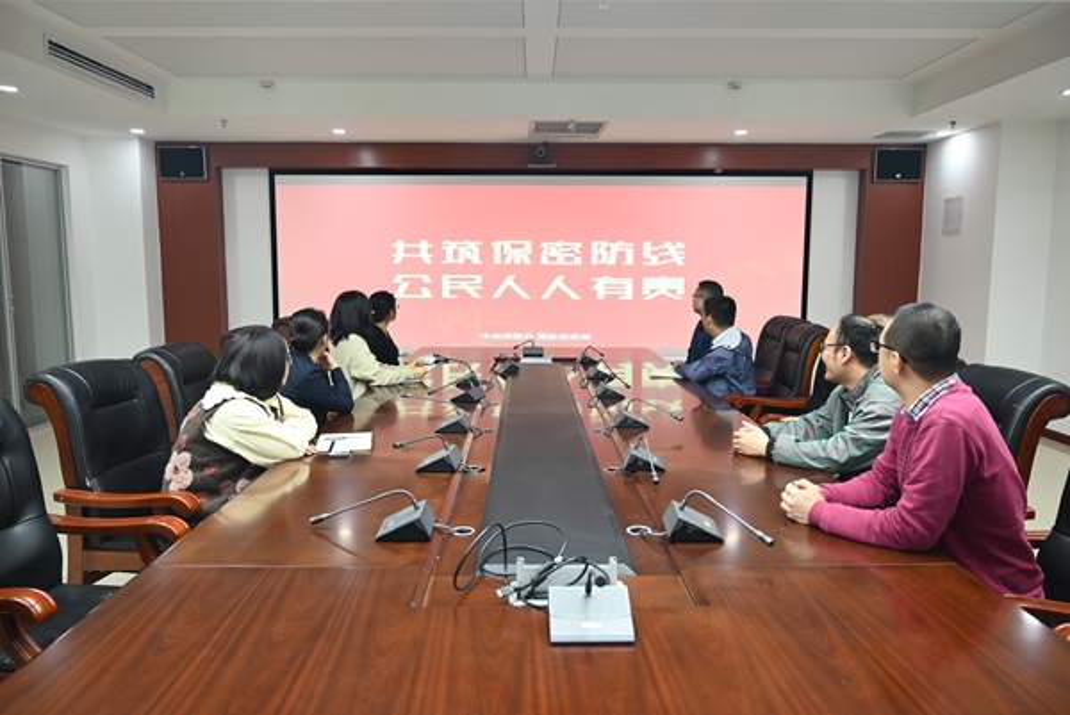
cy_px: 358
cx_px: 535
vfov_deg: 48.0
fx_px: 803
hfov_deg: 67.3
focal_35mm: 27
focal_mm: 27
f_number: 4
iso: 800
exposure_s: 1/60
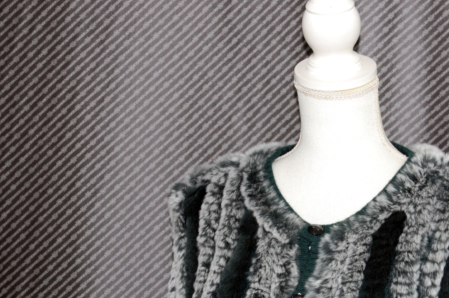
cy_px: 201
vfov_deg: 12.5
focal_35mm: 109
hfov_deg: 18.7
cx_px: 307
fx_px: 1358
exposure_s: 1/60
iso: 400
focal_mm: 52
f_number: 5.6
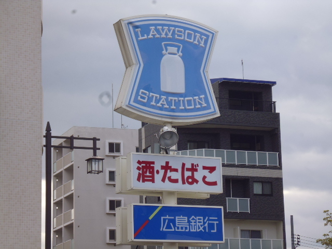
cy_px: 124
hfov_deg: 16.4
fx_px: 1151
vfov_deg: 12.3
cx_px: 166
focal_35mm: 120
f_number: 6.9
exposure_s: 1/125
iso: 125
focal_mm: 21.5
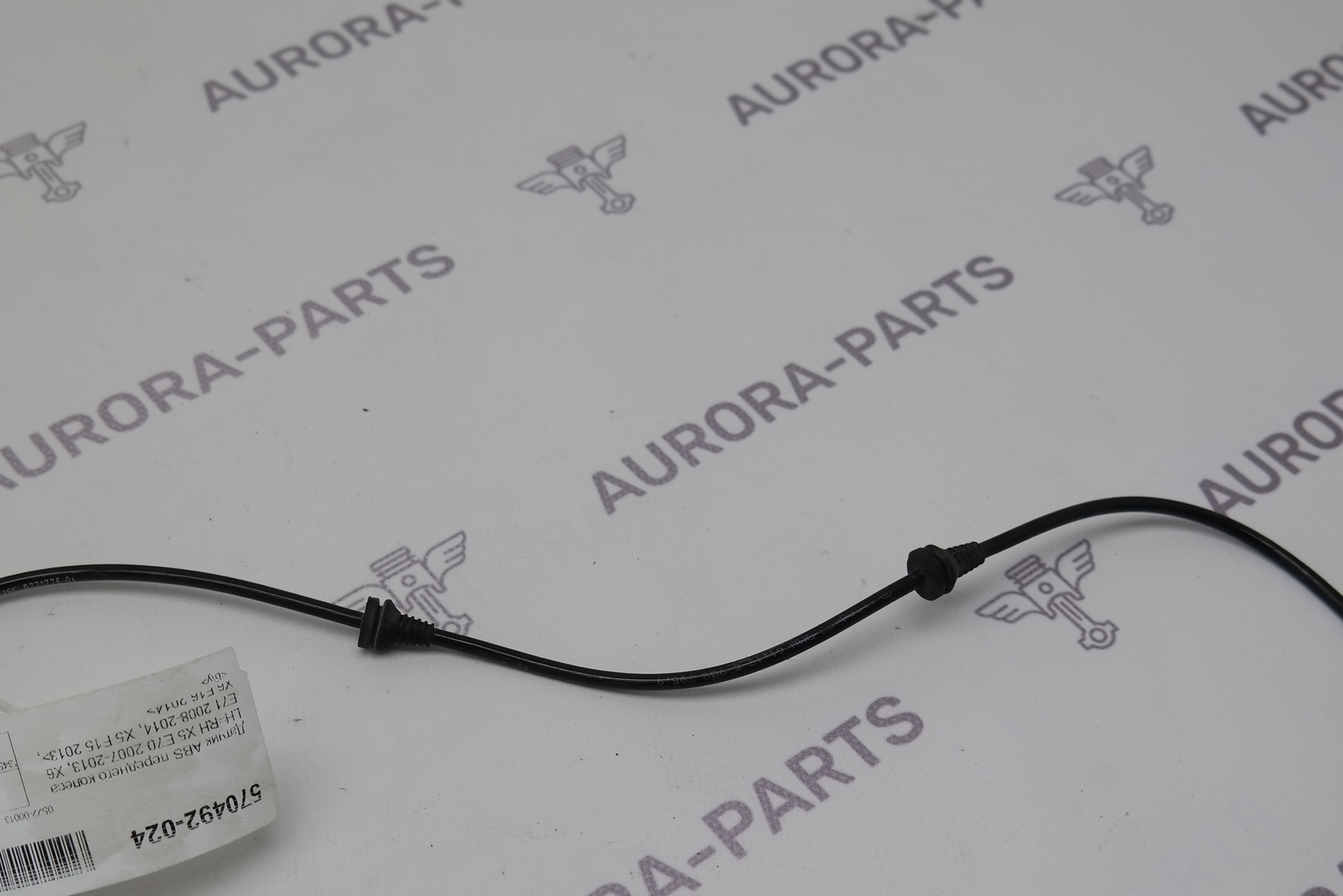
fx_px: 1716
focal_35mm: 46
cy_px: 591
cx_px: 682
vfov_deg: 29.1
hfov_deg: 42.7
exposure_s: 1/100
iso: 100
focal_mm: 20
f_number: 4
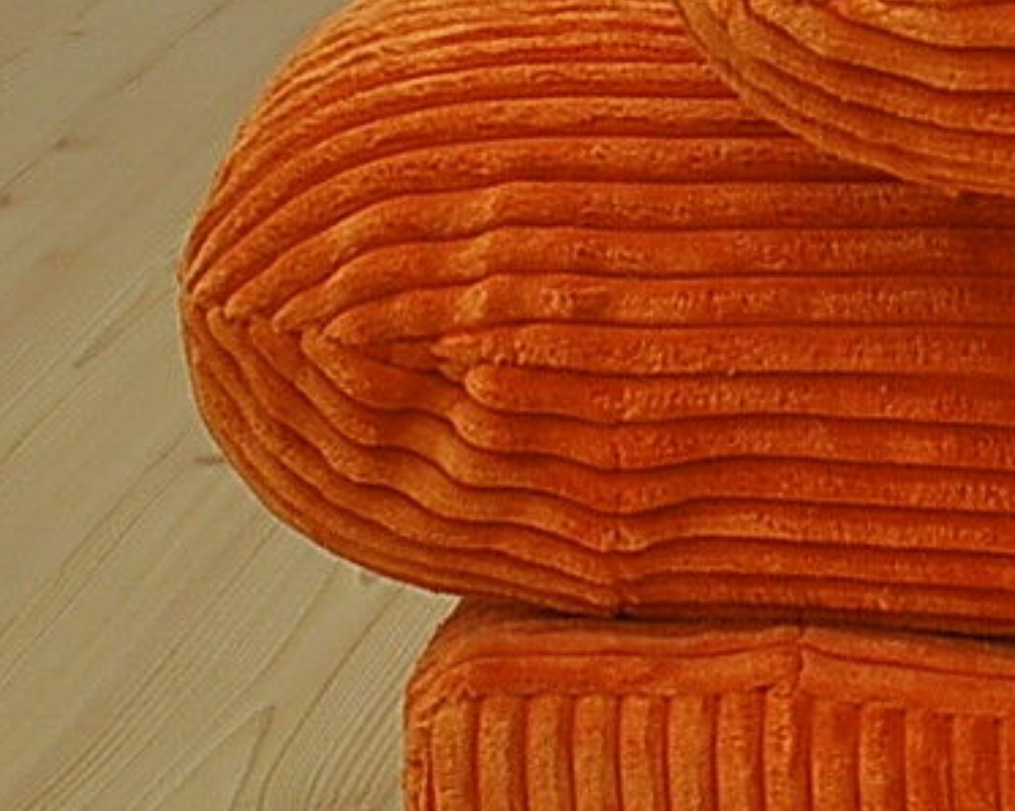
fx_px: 5825
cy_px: -57
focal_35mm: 194
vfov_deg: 7.9
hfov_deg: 9.4
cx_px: 1908
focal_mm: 24
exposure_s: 1/200
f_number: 3.8
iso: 200
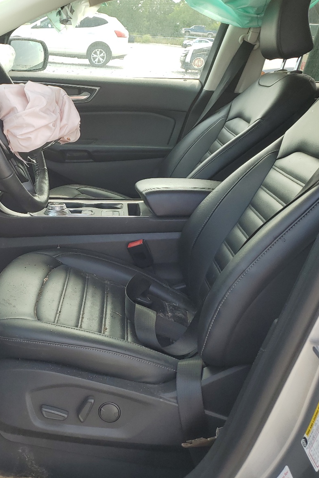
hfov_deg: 34.8
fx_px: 491
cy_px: 236
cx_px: 64
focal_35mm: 37
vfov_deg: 51.9
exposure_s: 1/312
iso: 50
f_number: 1.5
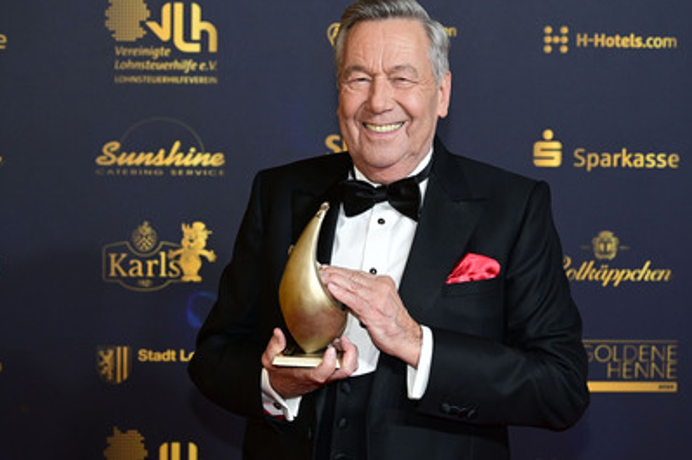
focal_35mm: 69
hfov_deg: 29.3
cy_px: 220
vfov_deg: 19.7
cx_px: 372
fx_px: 1325
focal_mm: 61
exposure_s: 1/200
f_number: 4.5
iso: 2000
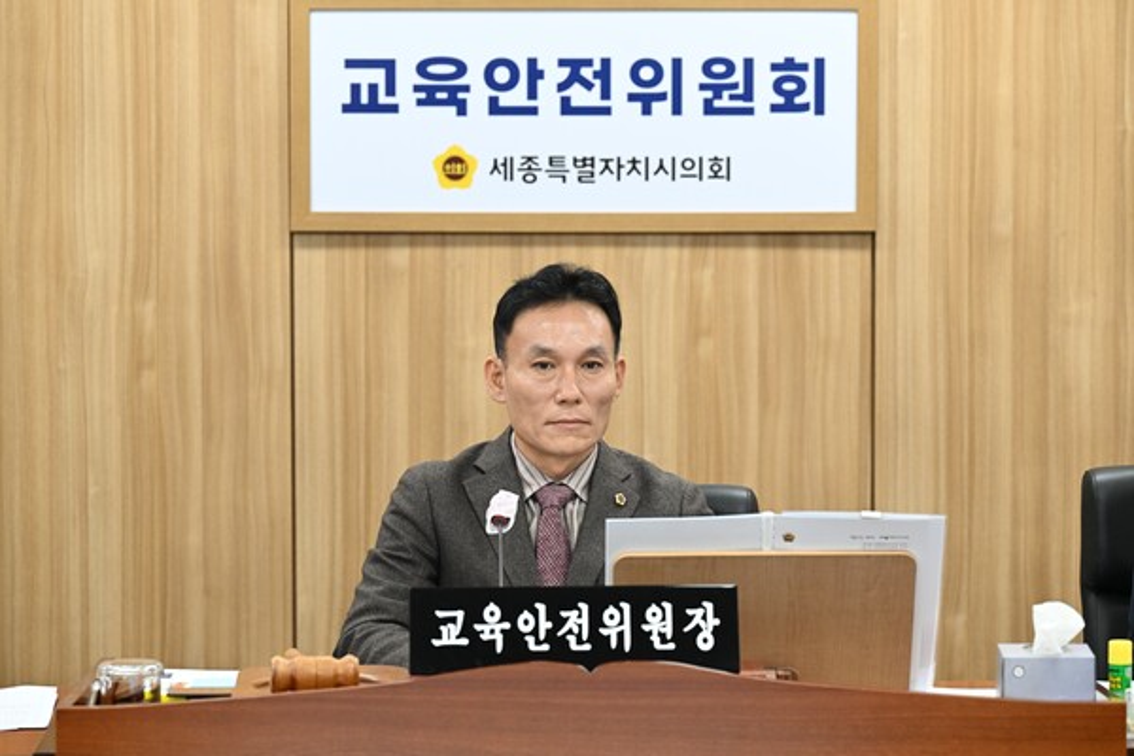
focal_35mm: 140
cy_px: 378
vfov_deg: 9.8
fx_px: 4410
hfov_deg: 14.7
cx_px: 567
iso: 3200
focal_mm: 140
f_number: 4.5
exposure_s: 1/250
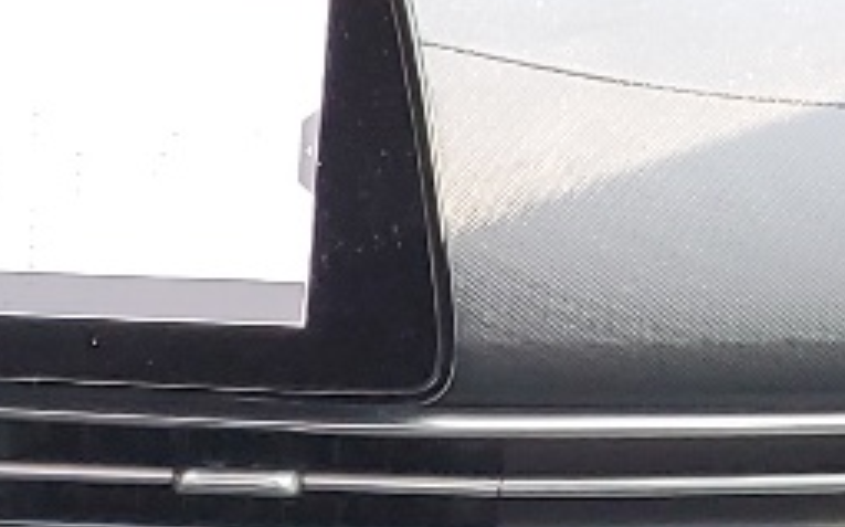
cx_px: -394
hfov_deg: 11.6
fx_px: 3981
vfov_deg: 6.8
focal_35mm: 173
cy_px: 1584
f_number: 1.5
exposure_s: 1/120
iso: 68
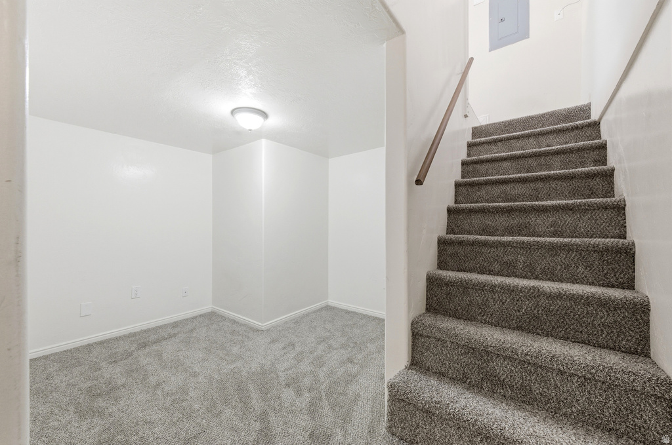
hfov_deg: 104.3
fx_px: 261
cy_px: 222
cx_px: 336
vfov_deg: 81.0
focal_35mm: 14
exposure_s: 1/200
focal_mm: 14
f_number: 8
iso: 800
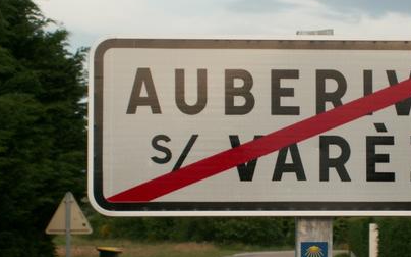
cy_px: 147
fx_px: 1299
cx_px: 310
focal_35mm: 116
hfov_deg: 17.9
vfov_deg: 11.3
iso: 50
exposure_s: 1/250
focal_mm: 11.49
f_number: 3.2
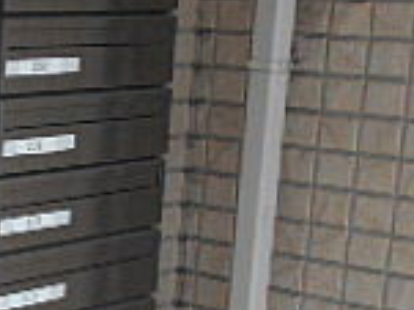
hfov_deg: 16.1
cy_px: 261
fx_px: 1315
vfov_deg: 13.4
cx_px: -244
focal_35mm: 110
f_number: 3.2
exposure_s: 1/320
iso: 80
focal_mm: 4.6
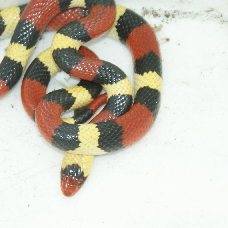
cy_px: 132
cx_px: 94
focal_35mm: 252
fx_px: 1878
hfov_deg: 6.9
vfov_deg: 6.9
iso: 400
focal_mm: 70
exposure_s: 1/125
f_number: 5.6
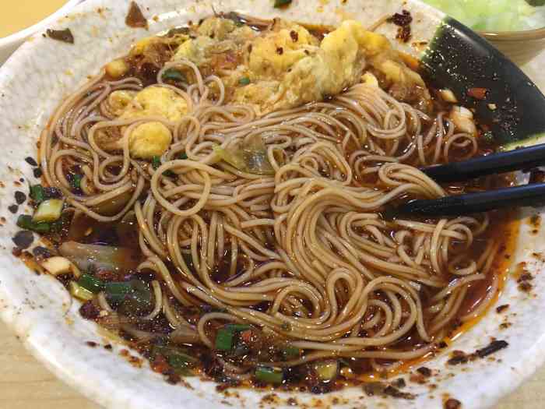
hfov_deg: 61.7
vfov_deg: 48.2
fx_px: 457
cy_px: 204
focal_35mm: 29
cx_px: 272
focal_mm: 4.15
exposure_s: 1/17
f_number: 2.2
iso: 80
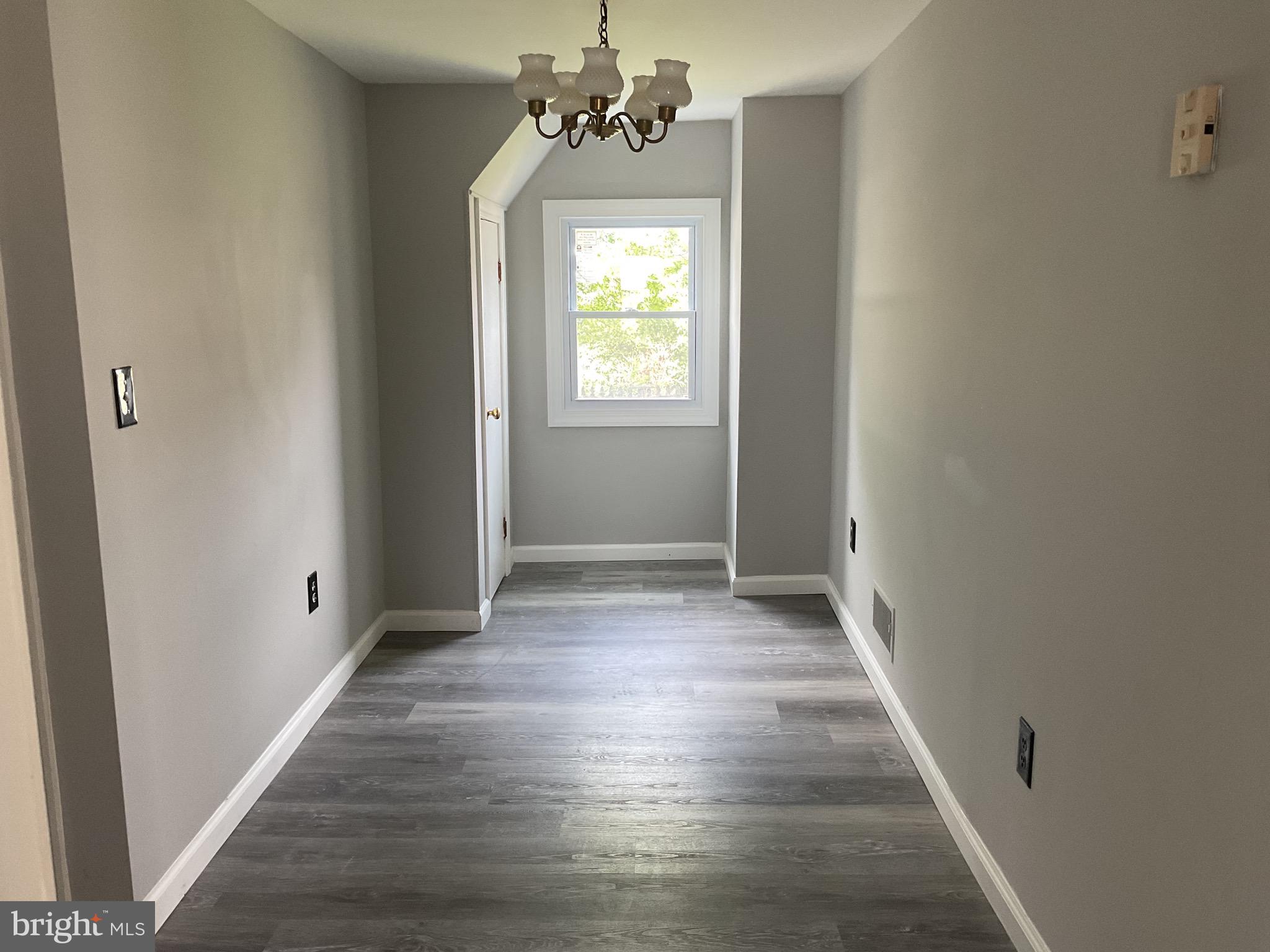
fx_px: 1064
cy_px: 476
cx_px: 635
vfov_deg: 48.2
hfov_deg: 61.7
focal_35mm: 29
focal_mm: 3
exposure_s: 1/60
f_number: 1.8
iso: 80
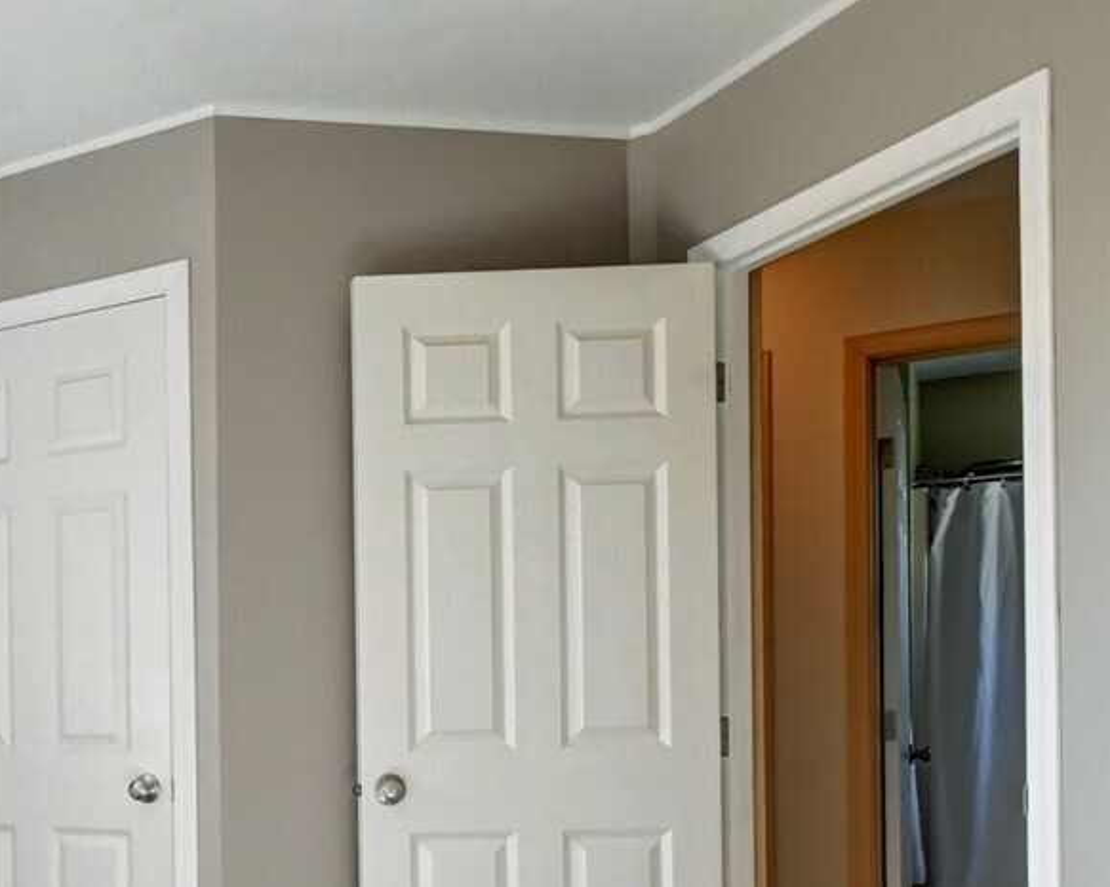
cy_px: 739
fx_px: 1346
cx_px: -43
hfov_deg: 38.7
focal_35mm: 41
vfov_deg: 35.0
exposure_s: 1/20
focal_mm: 10
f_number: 13
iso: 3200
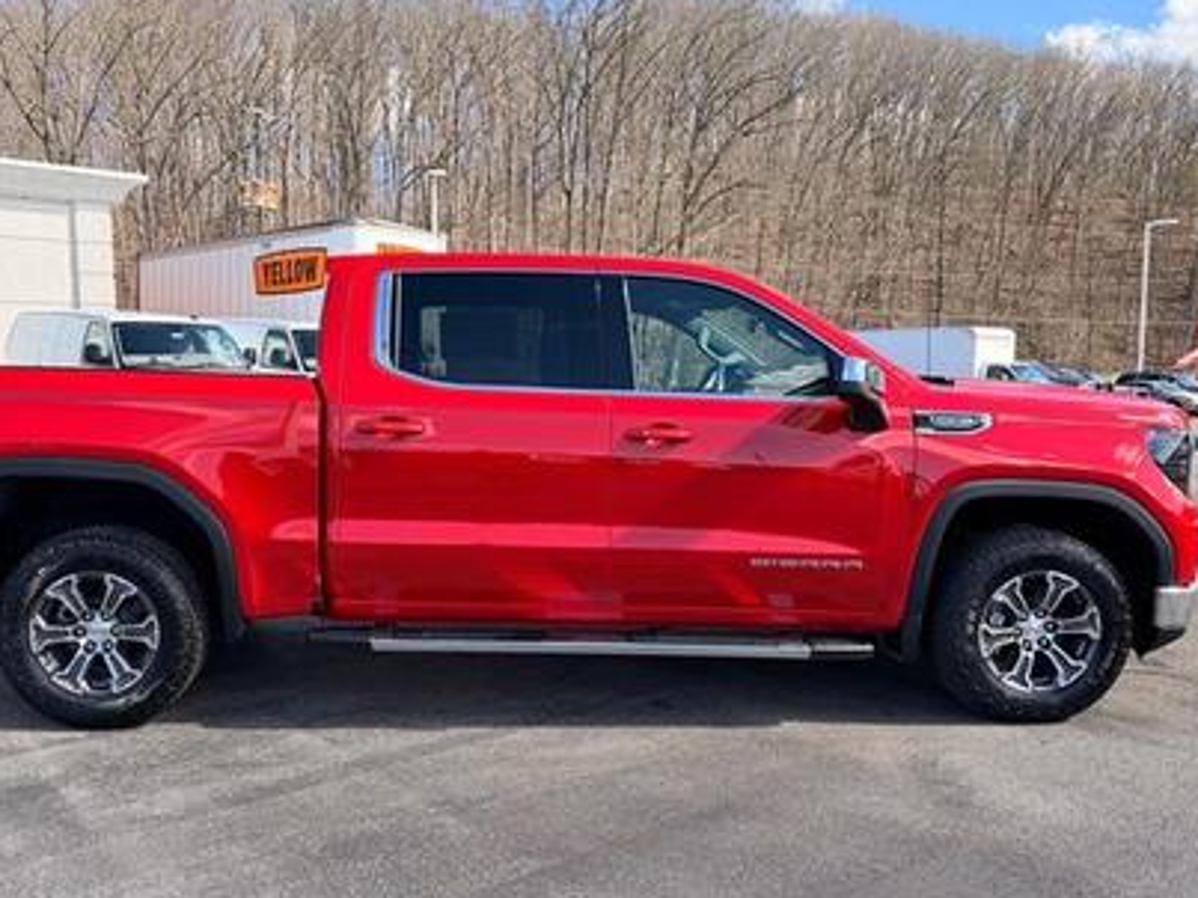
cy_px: 491
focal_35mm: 30
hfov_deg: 59.7
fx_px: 1038
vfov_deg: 46.7
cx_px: 505
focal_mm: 6.76
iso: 100
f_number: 1.78
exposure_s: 1/1585
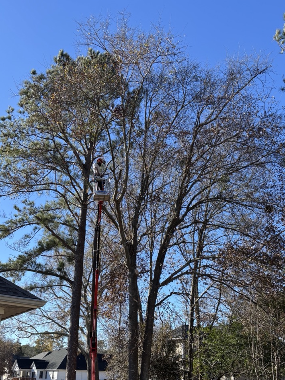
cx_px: 125
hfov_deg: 42.9
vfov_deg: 54.6
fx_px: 362
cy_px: 241
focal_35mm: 33
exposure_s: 1/1295
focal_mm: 5.96
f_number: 1.6
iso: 50
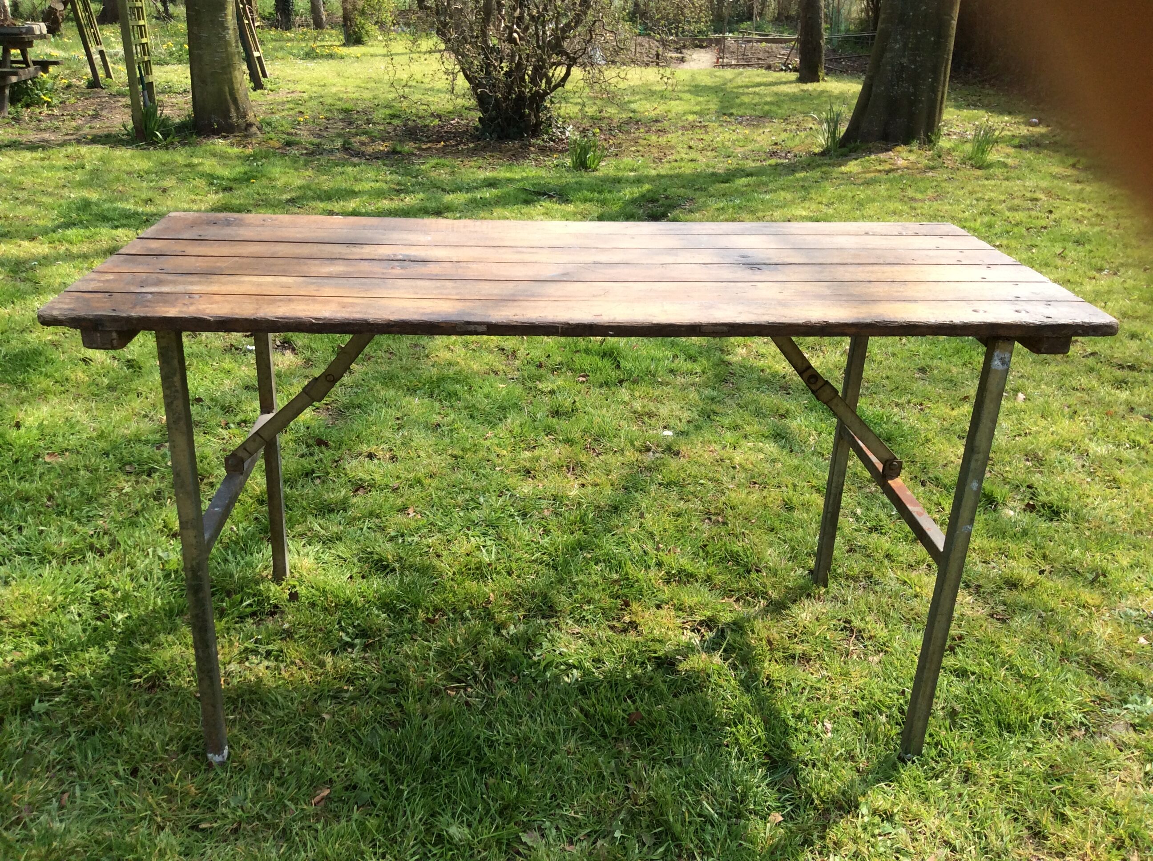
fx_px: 1064
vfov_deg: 44.1
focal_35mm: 32
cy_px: 430
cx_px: 576
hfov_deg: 56.9
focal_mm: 3.3
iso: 32
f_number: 2.4
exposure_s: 1/572
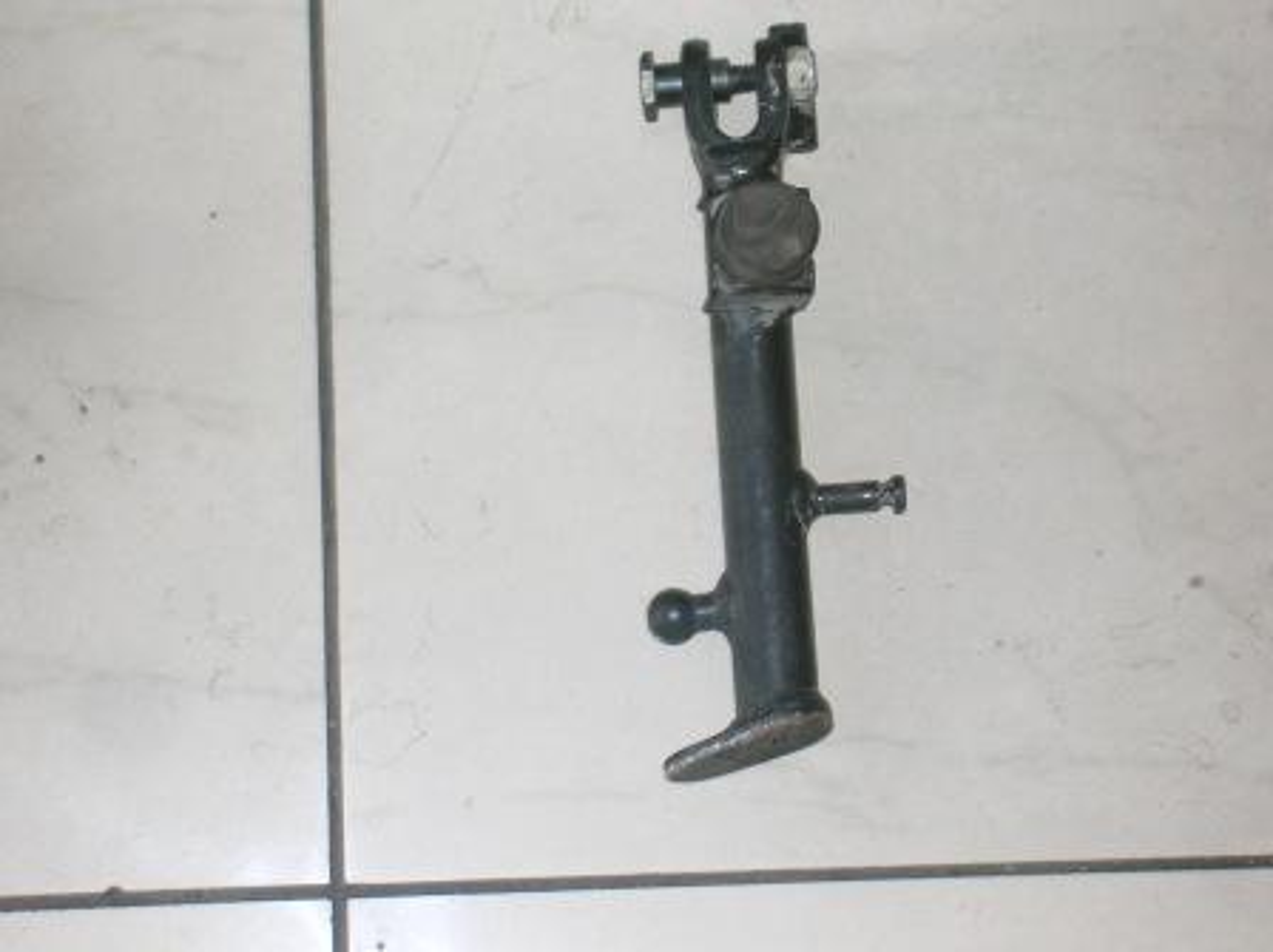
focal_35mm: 105
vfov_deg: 14.1
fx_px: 3857
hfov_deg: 18.7
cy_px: 476
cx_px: 636
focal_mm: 17.4
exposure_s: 1/60.1
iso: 50
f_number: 4.9
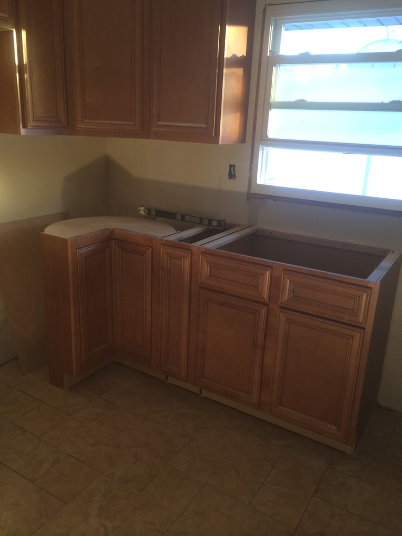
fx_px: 465
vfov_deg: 60.0
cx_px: 201
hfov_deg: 46.8
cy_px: 268
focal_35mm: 30
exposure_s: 1/30
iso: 40
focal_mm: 4.12
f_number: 2.2
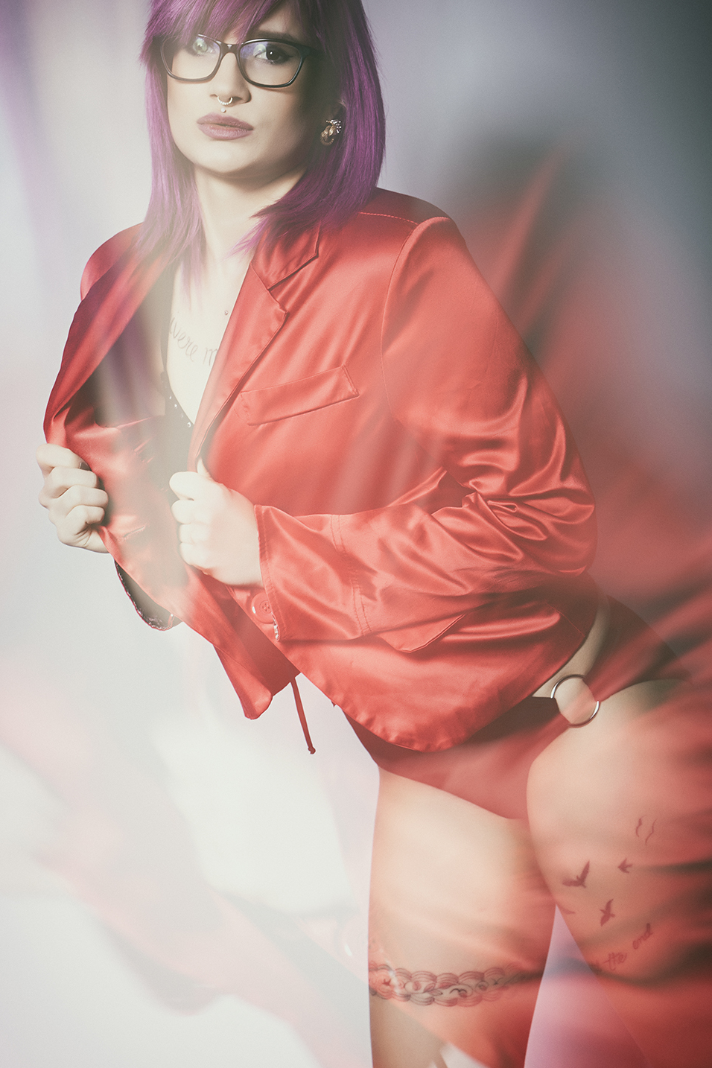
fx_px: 2284
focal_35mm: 77
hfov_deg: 17.7
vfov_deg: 26.3
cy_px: 507
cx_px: 383
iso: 100
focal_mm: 46
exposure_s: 1/200
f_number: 7.1
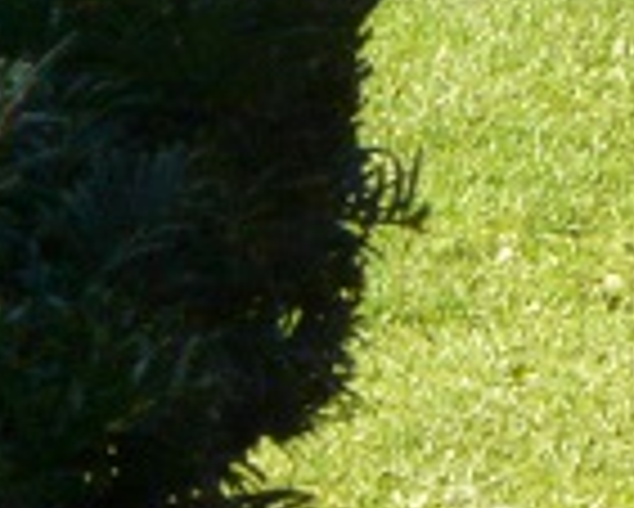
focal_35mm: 772
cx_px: 2199
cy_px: -63
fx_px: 14496
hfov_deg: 2.5
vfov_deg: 2.0
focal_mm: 18
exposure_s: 1/100
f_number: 8
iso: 200
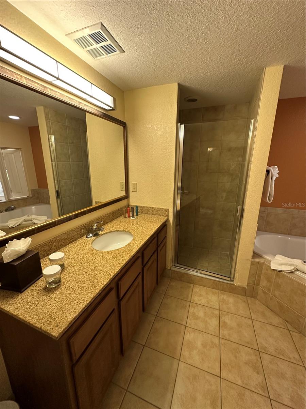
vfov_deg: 102.1
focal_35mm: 14
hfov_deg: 85.7
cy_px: 204
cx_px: 153
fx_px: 165
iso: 200
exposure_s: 1/60
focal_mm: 2.22
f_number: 2.2
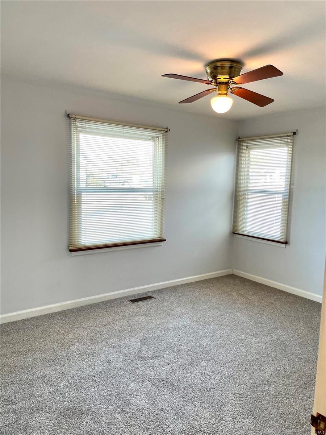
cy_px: 218
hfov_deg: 53.1
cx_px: 163
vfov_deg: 67.3
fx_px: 326
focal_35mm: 26
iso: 80
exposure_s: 1/120
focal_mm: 4.2
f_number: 1.6
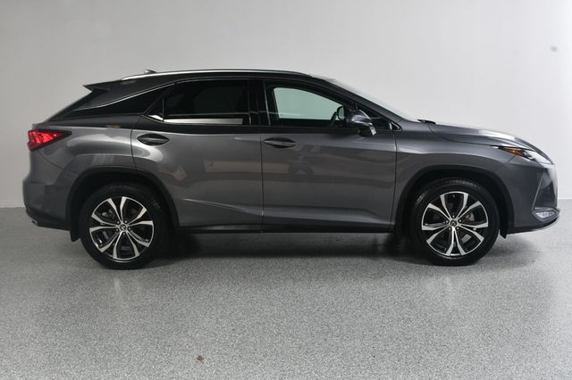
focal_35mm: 39
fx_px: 619
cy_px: 190
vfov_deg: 34.2
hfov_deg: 49.6
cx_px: 286
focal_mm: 26
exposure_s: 1/160
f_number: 11
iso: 100
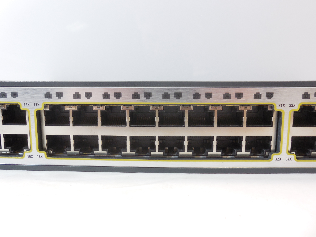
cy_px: 118
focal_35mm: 26
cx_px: 158
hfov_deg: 67.3
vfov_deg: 53.1
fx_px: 237
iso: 220
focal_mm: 4.6
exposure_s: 1/30
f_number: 3.5
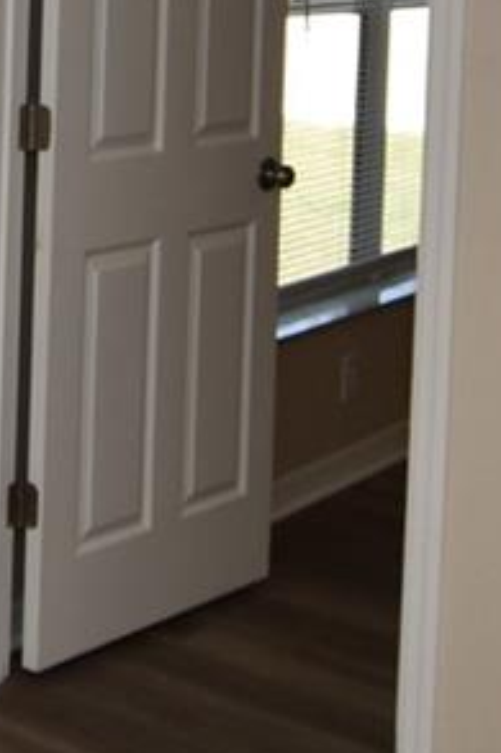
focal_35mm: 82
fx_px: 1714
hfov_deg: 15.2
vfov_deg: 23.9
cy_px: 41
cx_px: -285
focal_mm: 10
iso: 200
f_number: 5
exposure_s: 1/100
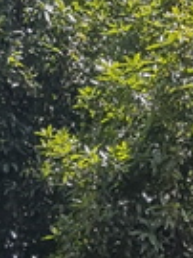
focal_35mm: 197
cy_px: 415
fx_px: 1467
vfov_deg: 9.7
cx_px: 204
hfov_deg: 7.5
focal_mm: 4.2
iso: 50
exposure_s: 1/984
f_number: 1.7
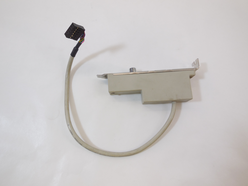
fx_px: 179
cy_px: 93
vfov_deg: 54.9
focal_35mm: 25
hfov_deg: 69.4
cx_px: 124
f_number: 3.1
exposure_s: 1/80
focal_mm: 4.5
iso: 125
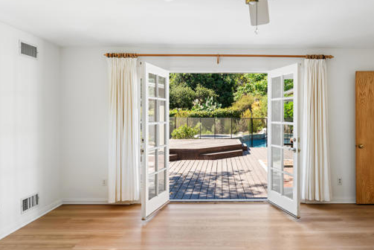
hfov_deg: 64.7
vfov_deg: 46.5
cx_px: 230
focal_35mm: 28
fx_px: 291
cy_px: 125
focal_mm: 22
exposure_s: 1/30
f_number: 10
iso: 64
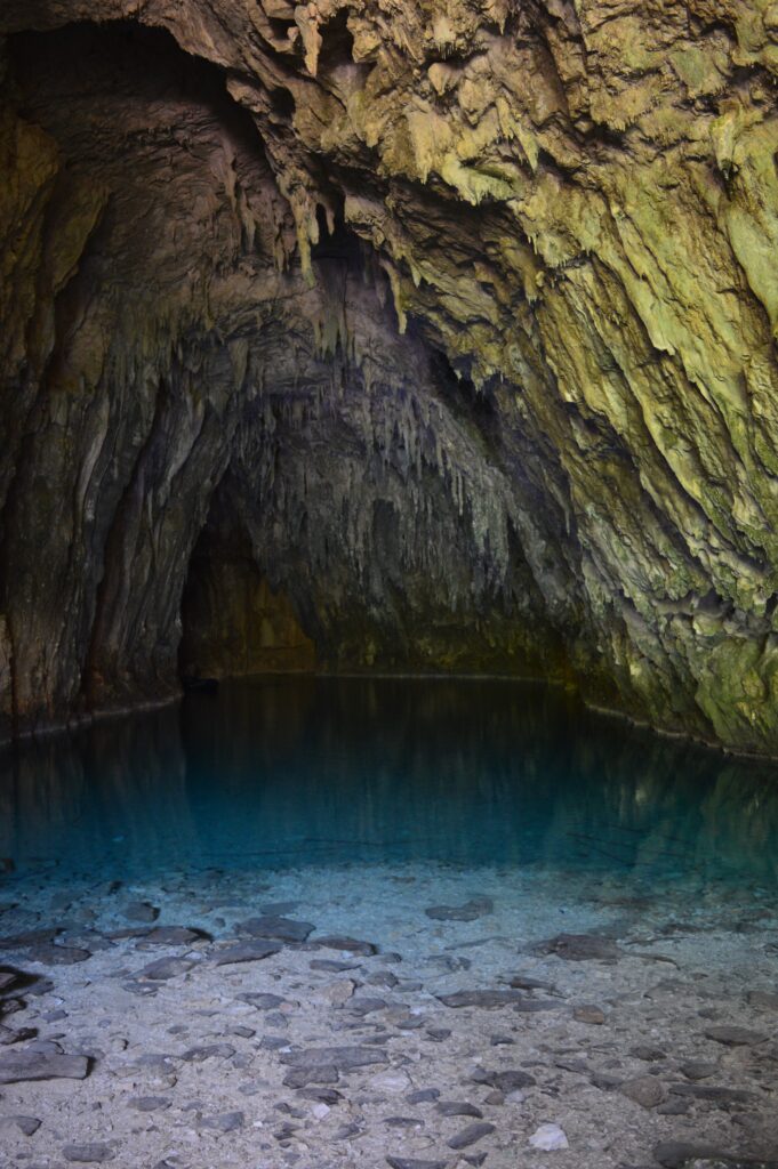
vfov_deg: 67.4
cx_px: 389
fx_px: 877
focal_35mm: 27
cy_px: 584
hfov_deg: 47.9
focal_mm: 18
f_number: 3.5
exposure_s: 1/13
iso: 800
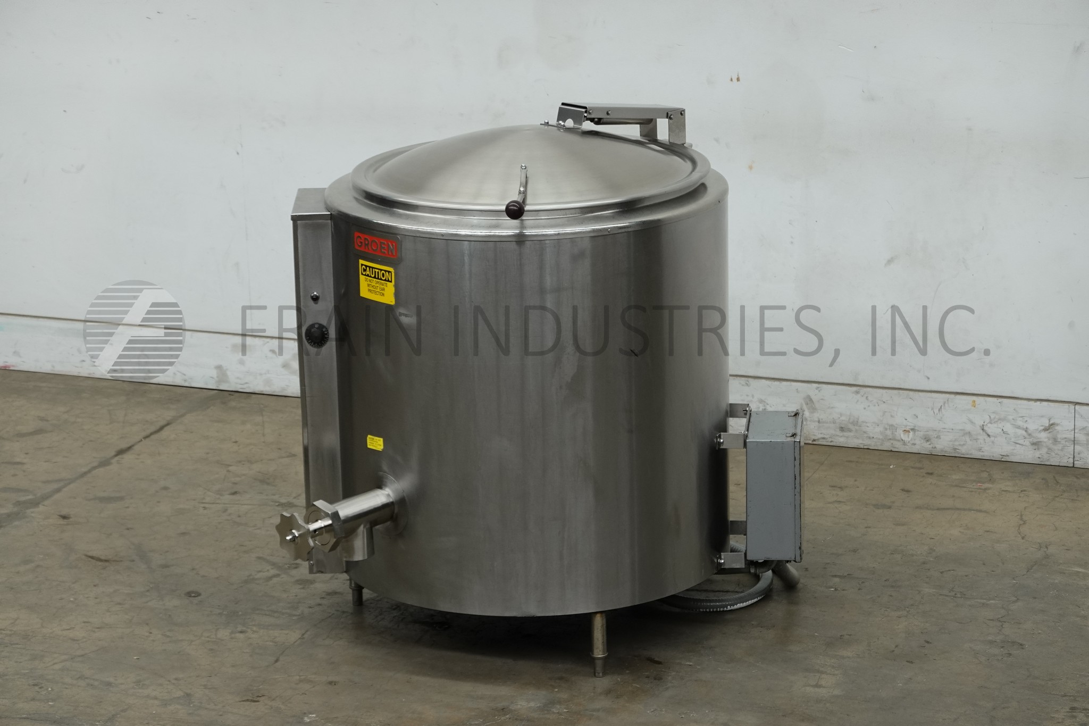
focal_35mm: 95
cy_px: 363
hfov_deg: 21.5
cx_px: 544
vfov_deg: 14.4
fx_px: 2873
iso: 400
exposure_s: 1/100
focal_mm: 34.64
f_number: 4
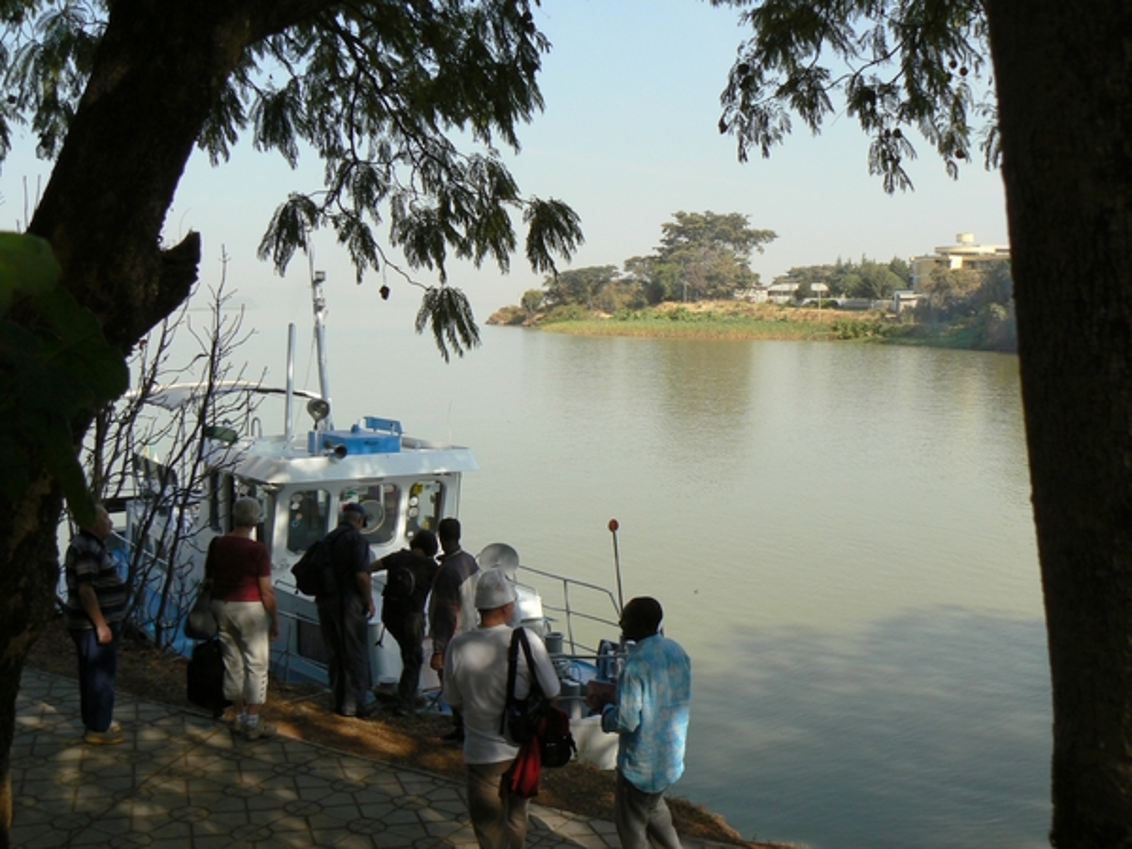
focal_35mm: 36
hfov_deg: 51.4
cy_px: 424
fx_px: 1177
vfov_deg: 39.7
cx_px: 566
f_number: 5.6
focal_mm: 6
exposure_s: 1/400
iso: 80
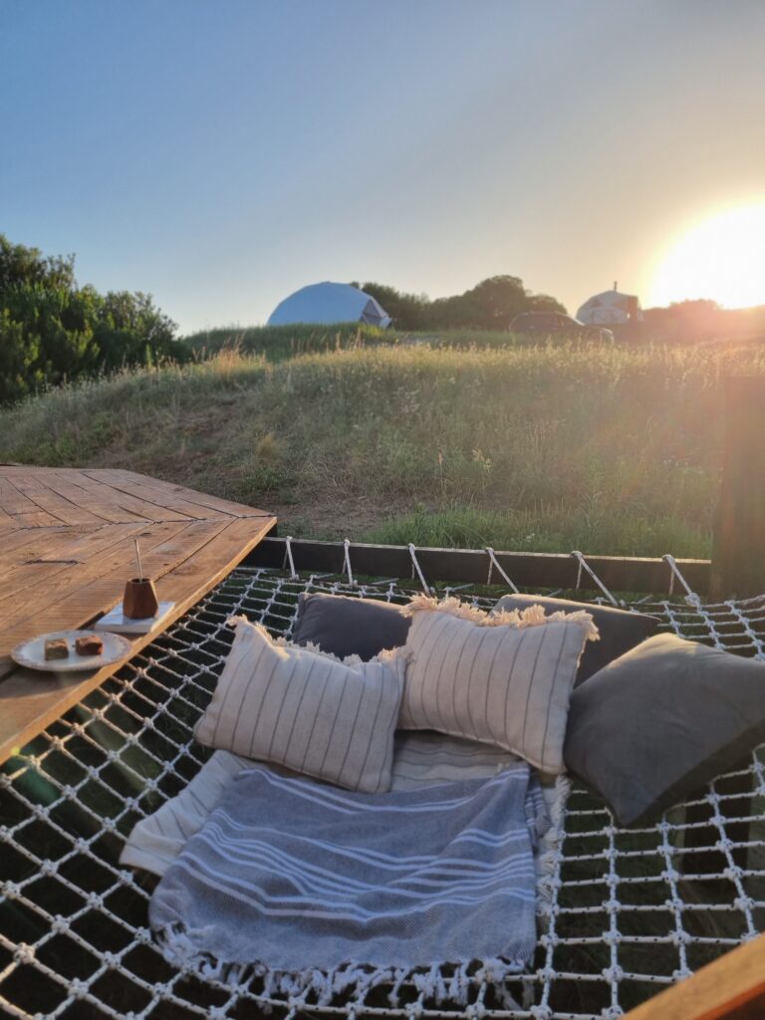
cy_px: 510
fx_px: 766
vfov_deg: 67.3
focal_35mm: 26
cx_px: 382
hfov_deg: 53.1
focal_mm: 5.4
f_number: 1.8
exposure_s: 1/1752
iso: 50
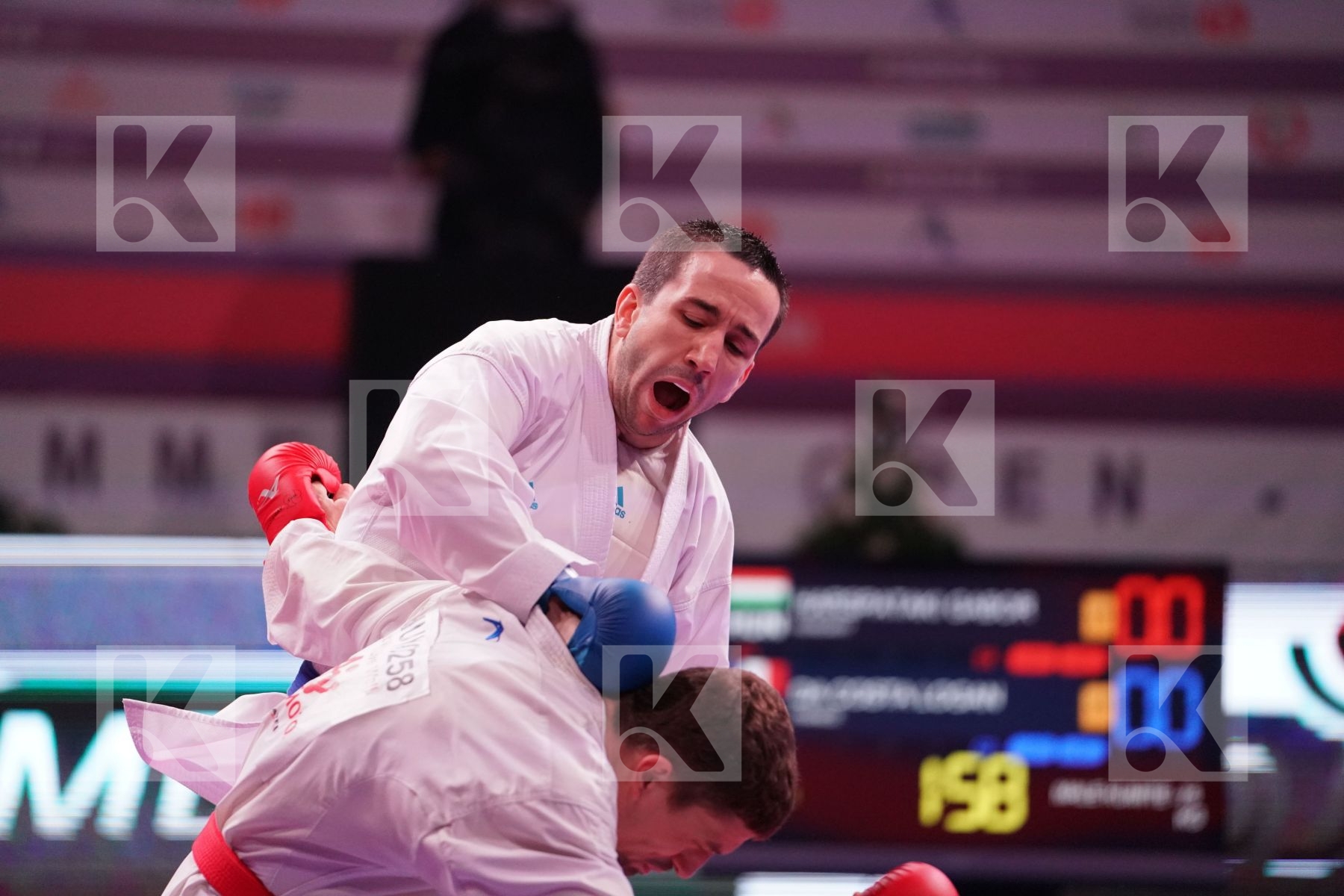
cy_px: 448
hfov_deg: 10.3
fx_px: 7466
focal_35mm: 200
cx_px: 672
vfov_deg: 6.9
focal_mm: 200
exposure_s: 1/1000
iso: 5000
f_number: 2.8
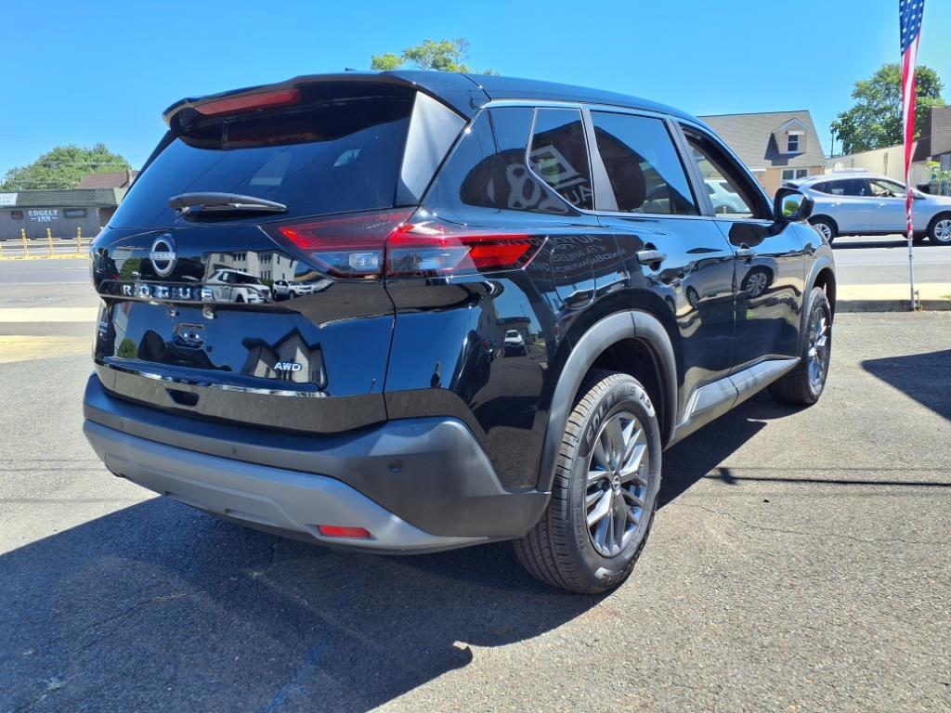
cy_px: 356
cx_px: 476
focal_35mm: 27
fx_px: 742
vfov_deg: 51.4
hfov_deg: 65.3
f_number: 1.9
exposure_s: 1/833
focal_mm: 3.58
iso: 40
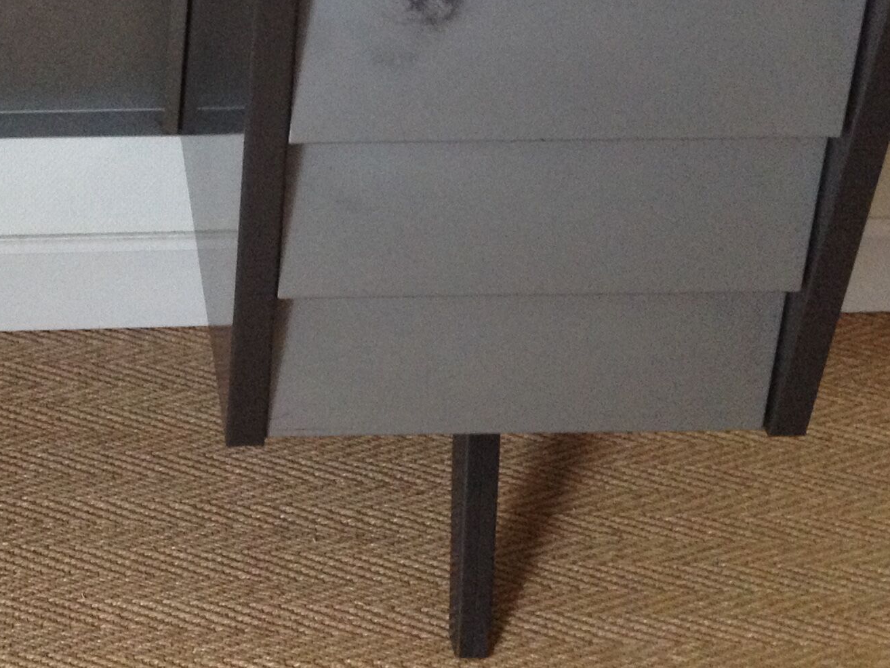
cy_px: 121
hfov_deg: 22.1
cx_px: 134
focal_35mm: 87
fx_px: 2237
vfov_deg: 16.8
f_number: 2.4
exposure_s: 1/20
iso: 200
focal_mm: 4.28
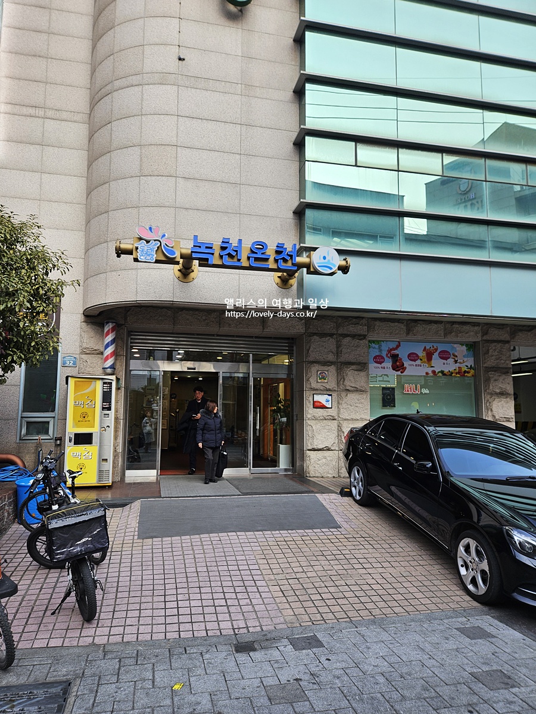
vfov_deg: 73.9
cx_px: 268
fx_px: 475
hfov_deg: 58.9
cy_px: 357
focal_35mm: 23
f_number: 1.8
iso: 25
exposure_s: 1/234
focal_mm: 5.4
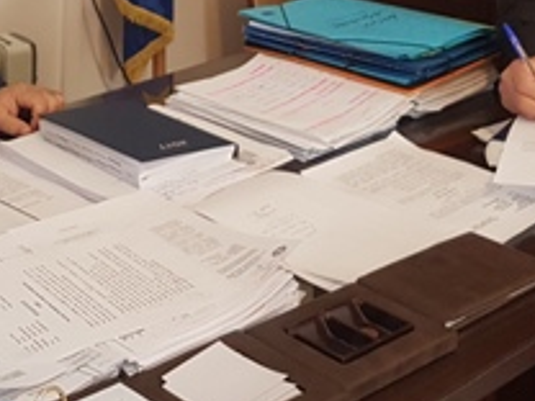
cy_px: -180
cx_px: 198
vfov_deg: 16.9
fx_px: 1236
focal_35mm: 80
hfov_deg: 24.3
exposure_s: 1/50
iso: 160
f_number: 1.7
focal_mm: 4.2
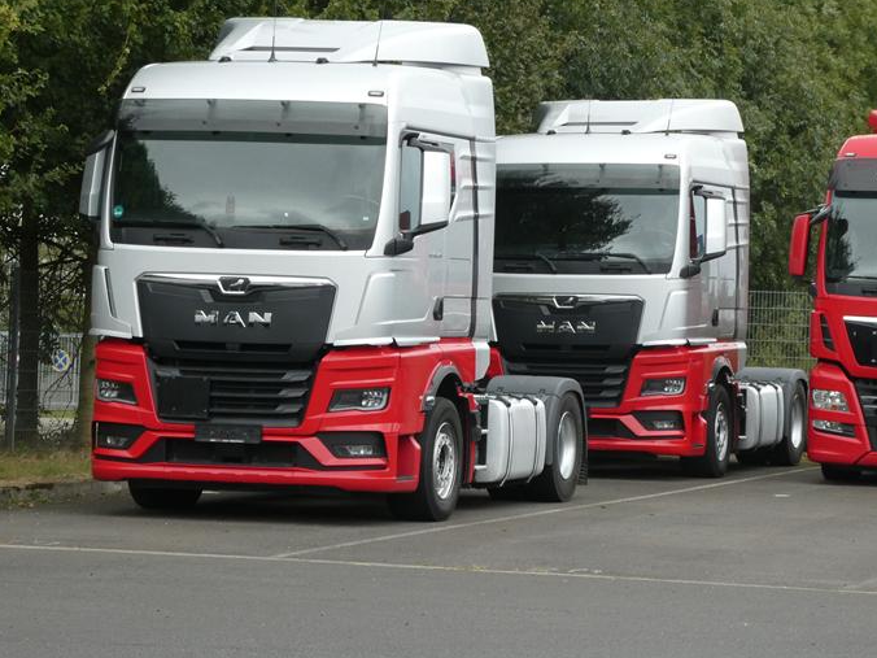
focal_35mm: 136
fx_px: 3446
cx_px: 413
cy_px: 311
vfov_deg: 10.9
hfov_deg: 14.5
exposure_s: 1/80
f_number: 5.1
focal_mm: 20.6
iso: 250
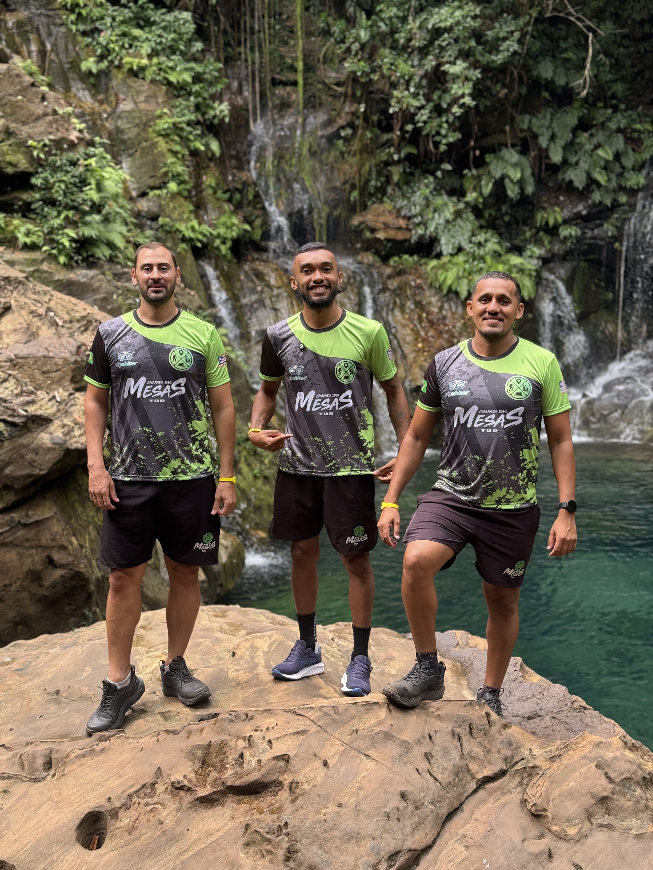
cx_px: 326
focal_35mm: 48
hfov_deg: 30.3
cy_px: 435
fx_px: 1207
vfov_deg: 39.7
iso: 64
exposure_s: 1/270
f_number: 1.78
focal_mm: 6.76
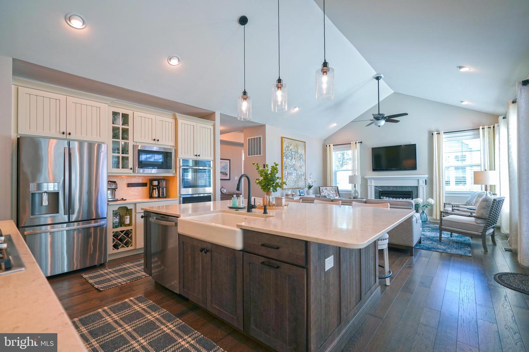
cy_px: 176
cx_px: 264
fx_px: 235
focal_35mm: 16
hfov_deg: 96.7
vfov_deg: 73.7
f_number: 4
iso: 500
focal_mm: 16
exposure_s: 1/160
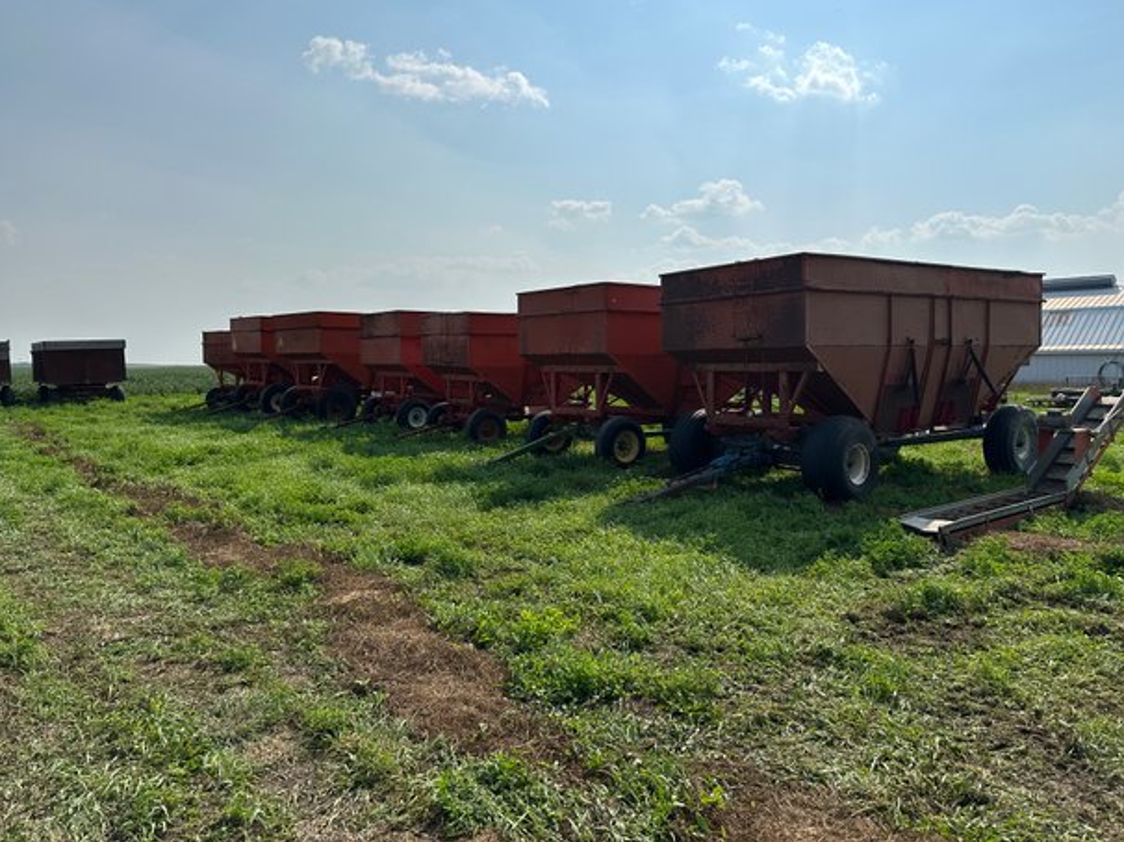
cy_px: 405
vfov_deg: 54.8
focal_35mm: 25
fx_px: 811
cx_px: 570
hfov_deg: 69.4
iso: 80
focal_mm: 6.86
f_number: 1.78
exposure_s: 1/13699
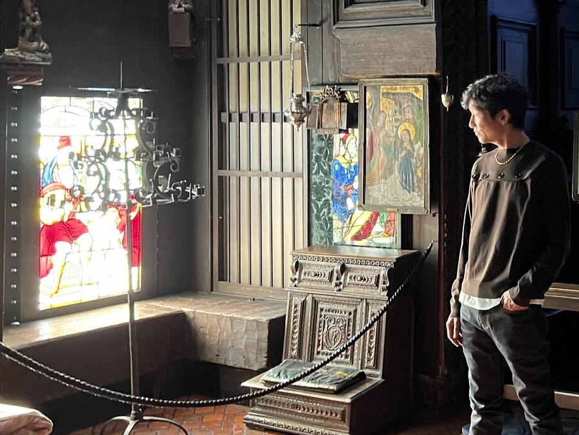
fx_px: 953
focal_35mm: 57
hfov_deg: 31.4
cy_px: 121
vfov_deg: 25.4
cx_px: 571
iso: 640
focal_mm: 5.7
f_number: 1.5
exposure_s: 1/32
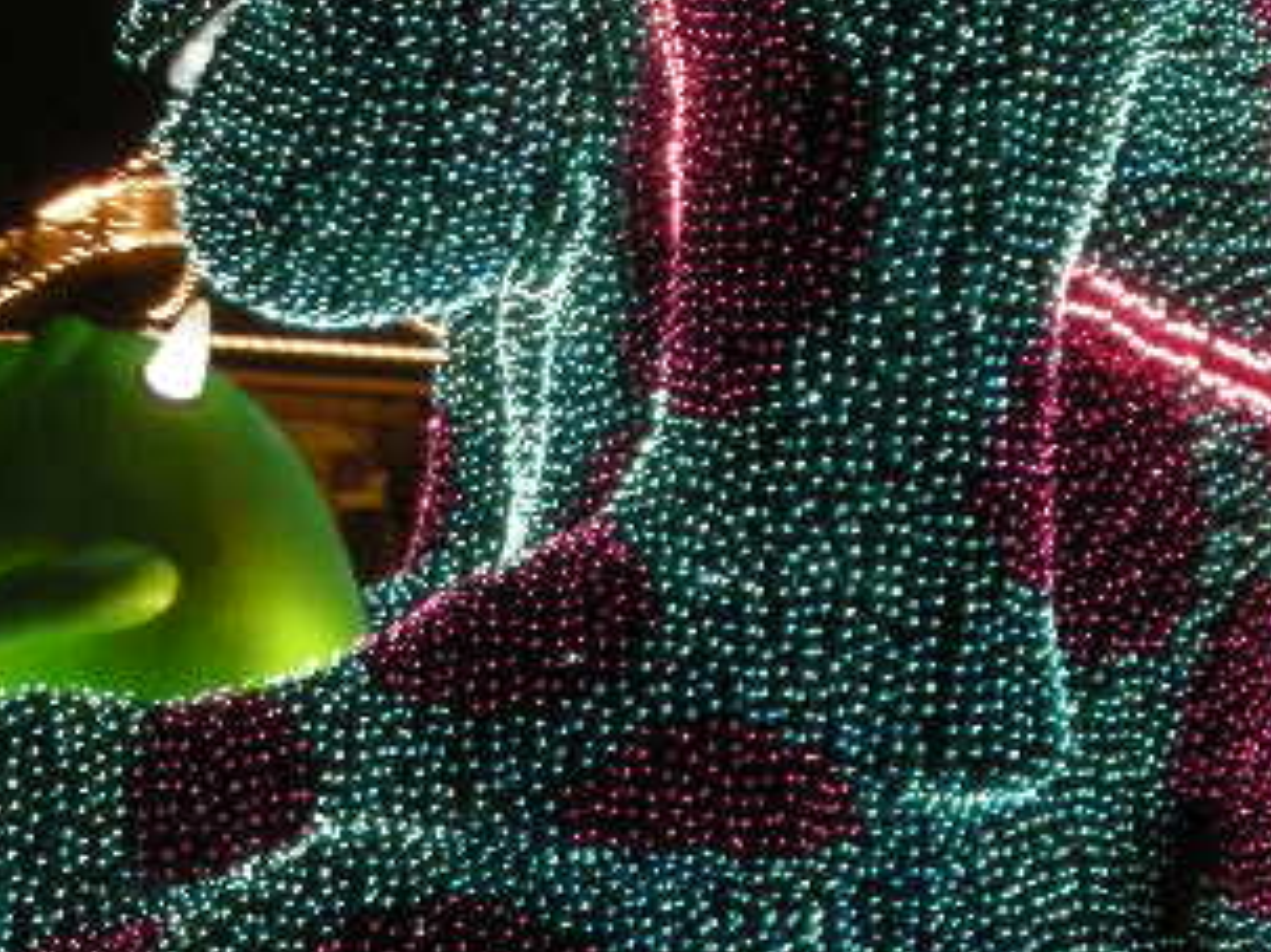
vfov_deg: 6.7
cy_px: 365
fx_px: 8148
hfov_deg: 8.9
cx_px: 583
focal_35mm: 222
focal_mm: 17.1
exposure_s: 1/9.4
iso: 400
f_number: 4.7
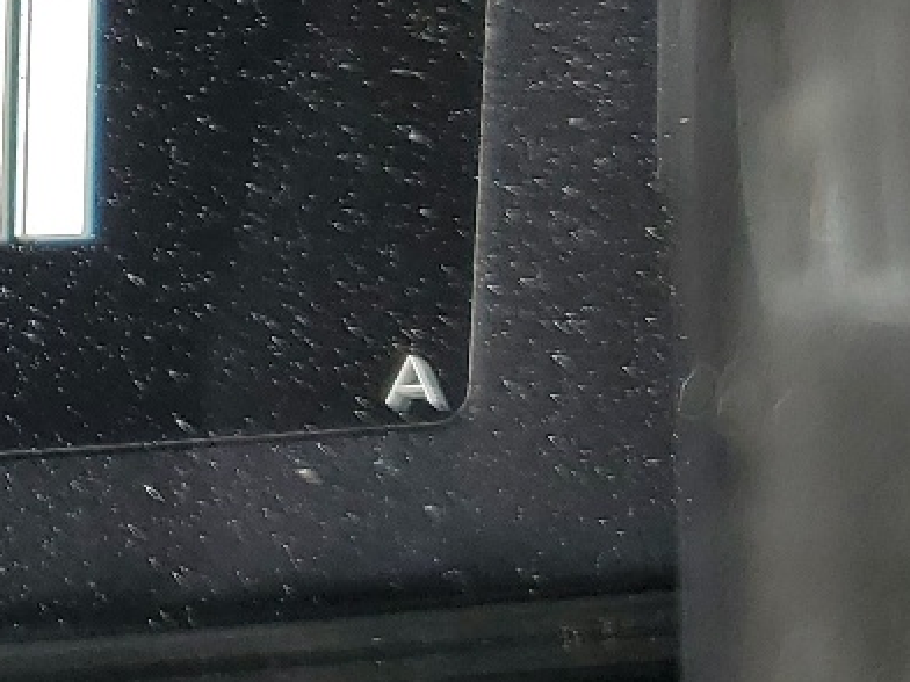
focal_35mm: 106
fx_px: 2787
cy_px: -179
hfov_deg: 15.9
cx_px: -692
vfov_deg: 13.5
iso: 50
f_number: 1.5
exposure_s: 1/909
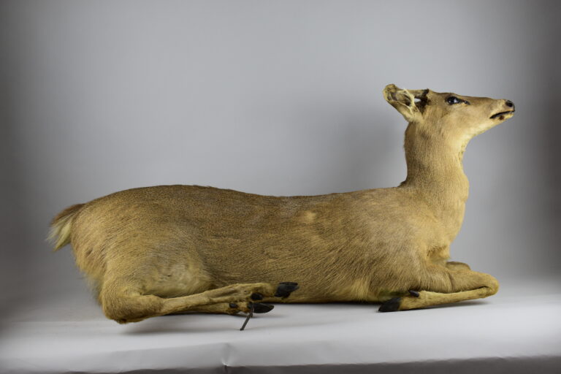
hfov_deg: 55.1
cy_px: 187
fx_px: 538
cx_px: 280
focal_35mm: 34
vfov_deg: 38.4
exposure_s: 1/50
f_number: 8
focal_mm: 23
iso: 400
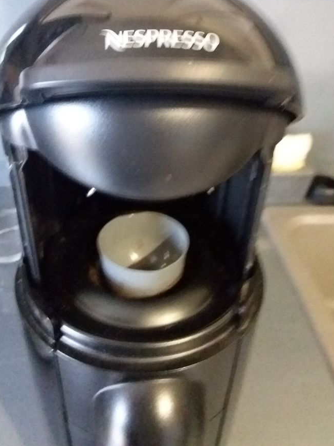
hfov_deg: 45.4
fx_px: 399
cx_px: 155
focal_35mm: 31
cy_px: 192
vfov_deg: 58.1
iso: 800
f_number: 1.9
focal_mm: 2.91
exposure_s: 1/17
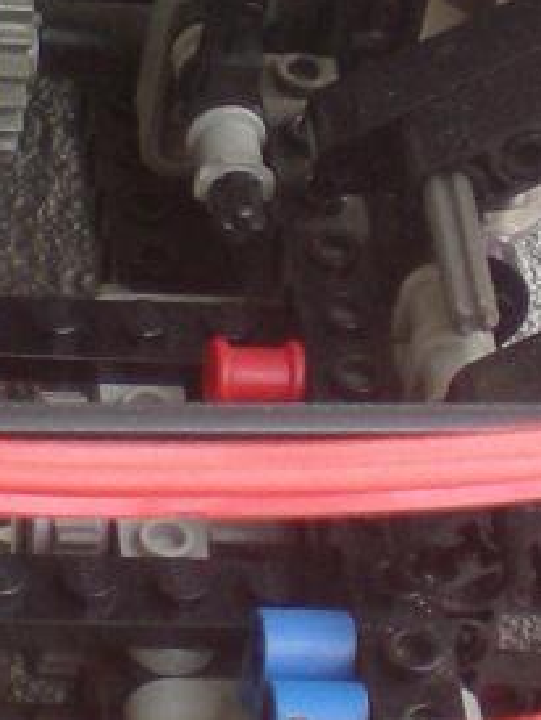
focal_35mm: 213
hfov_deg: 7.0
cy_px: 239
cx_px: 95
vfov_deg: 9.3
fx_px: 4432
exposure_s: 1/60.7
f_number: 3.1
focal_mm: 6.3
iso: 121
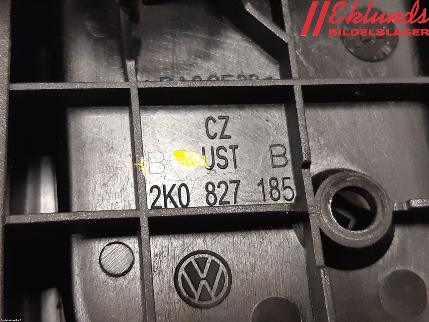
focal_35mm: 26
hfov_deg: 67.3
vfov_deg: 53.1
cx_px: 214
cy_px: 161
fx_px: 322
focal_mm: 3.93
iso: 250
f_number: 1.7
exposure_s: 1/25
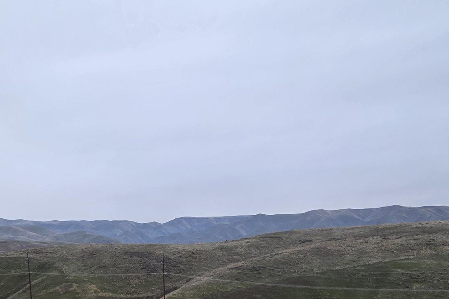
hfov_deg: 65.4
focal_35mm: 28
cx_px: 206
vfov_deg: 39.8
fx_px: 349
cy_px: 310
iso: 50
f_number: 2.2
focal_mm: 2.2
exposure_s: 1/120
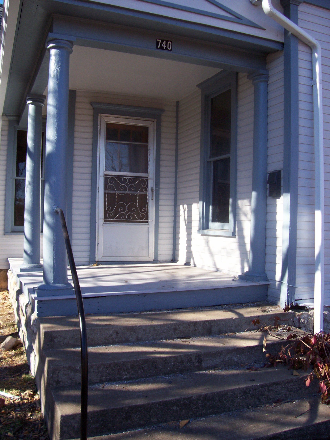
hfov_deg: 41.8
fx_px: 432
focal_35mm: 34
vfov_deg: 54.0
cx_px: 165
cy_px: 220
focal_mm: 5.6
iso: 80
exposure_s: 1/485
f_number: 2.7
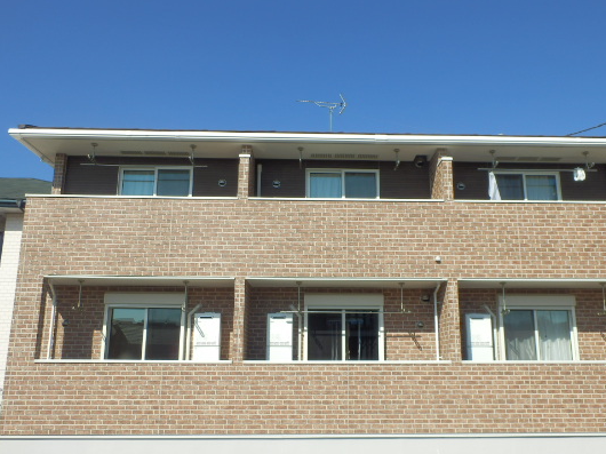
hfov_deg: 61.6
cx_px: 327
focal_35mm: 29
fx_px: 507
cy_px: 263
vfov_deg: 48.0
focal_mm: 4.2
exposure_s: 1/160
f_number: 7.9
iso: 80
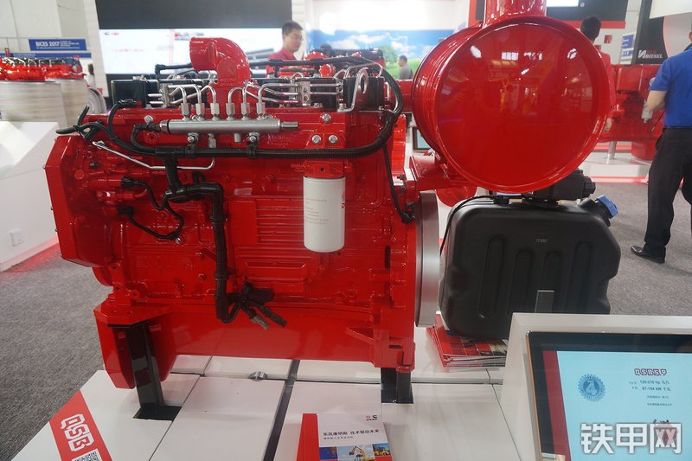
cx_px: 346
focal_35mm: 24
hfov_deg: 73.8
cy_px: 230
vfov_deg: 53.1
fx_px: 461
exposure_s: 1/60
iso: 400
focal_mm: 16
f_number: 4
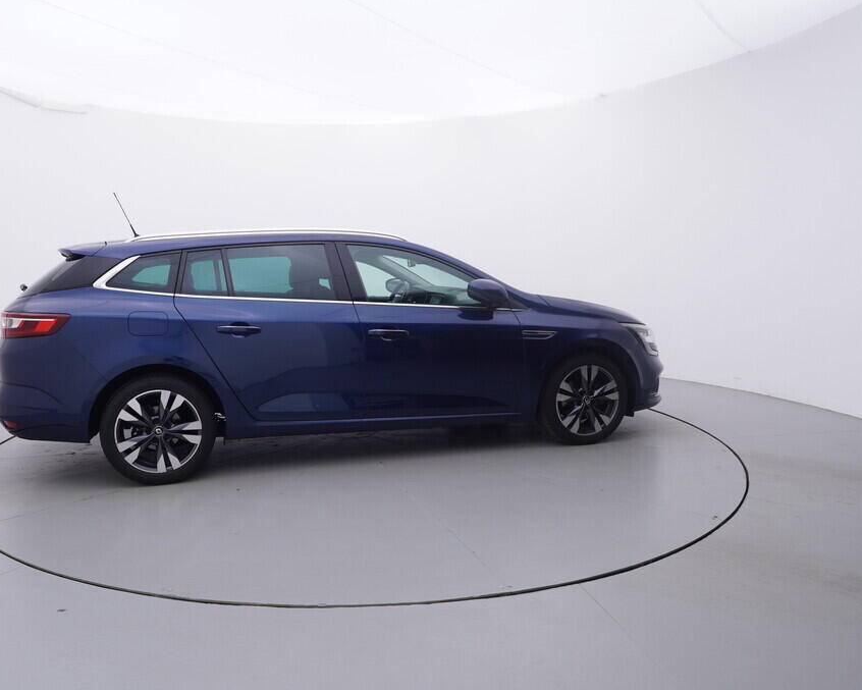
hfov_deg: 66.3
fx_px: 652
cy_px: 346
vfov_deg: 55.7
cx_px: 351
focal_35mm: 26
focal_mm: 15
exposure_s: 1/80
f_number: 5
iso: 200
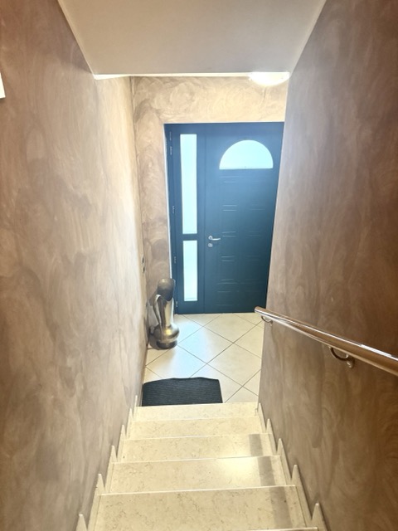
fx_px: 368
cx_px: 199
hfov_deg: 56.8
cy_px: 266
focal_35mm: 24
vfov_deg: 71.6
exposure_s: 1/50
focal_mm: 6.76
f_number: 1.78
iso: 640
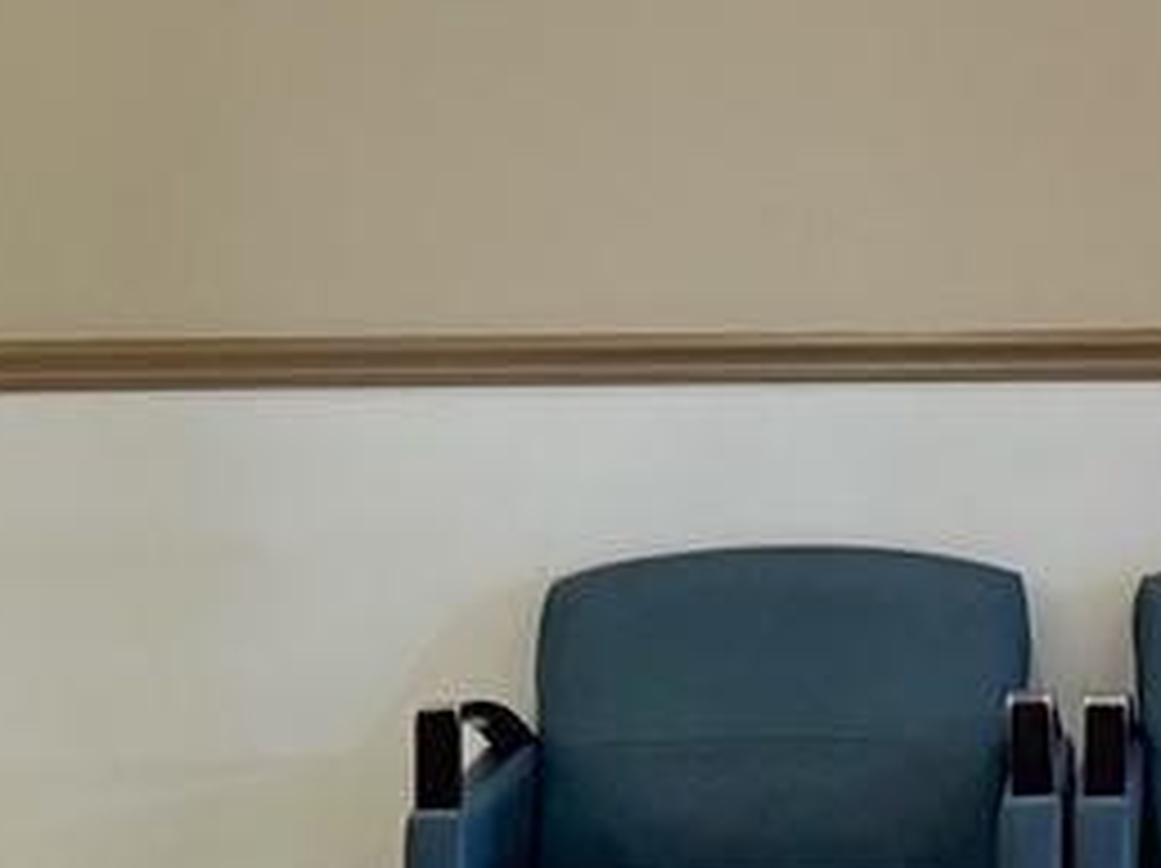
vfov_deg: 11.0
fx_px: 4490
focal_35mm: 134
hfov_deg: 14.3
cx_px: 1336
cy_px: 81
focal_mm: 6.76
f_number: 1.78
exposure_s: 1/60
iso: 500
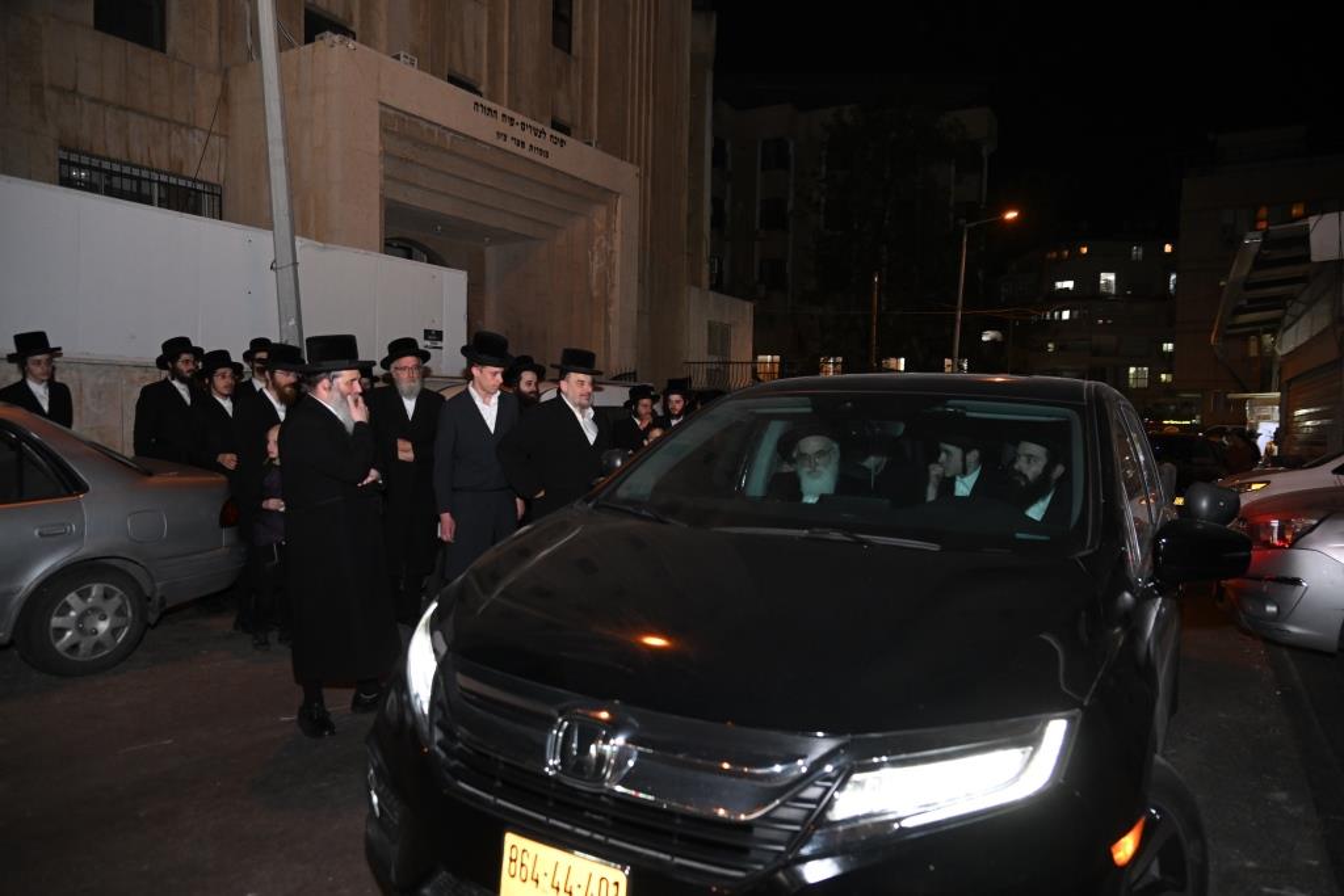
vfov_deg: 53.1
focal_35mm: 24
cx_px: 672
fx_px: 896
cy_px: 448
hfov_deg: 73.7
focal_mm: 24
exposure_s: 1/160
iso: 2500
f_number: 4
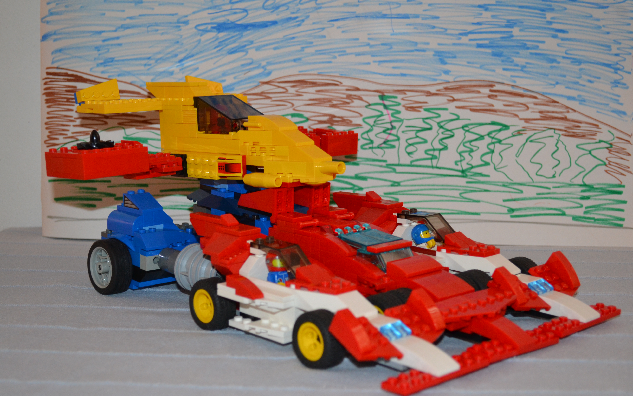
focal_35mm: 56
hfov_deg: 36.3
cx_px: 317
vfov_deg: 23.1
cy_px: 207
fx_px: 966
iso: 900
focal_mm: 36
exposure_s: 1/60
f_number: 5
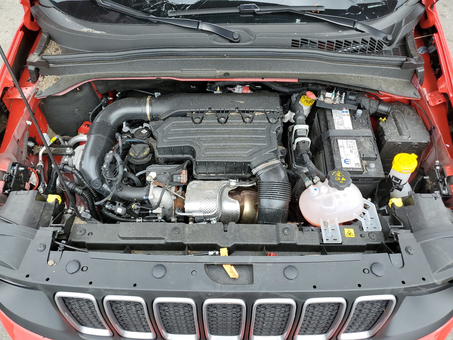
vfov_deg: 53.1
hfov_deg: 67.3
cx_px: 226
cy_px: 170
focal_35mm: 26
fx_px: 340
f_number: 1.5
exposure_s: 1/476
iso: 50
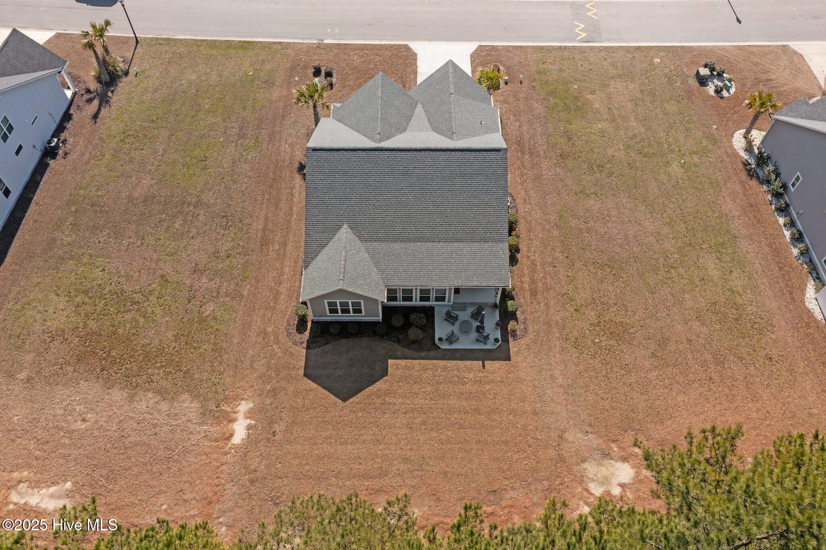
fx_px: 642
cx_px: 413
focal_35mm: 28
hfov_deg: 65.5
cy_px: 275
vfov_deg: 46.4
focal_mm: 10.26
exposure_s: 1/240
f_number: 5
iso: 100
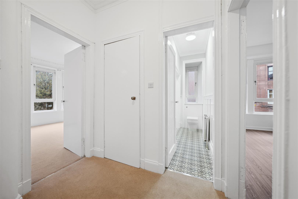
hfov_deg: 108.3
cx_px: 149
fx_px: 108
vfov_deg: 85.4
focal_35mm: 13
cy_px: 100
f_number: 3.5
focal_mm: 13
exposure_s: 1/50
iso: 200
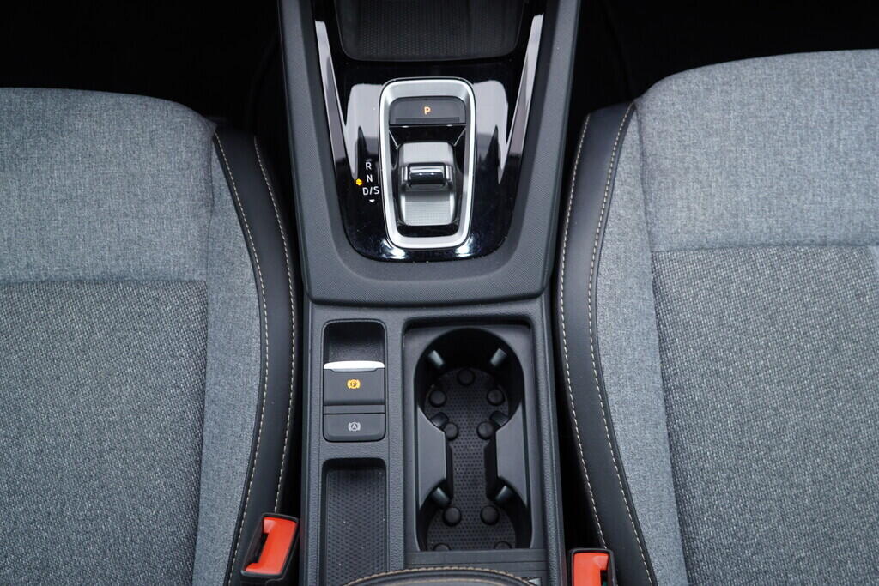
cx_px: 440
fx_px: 879
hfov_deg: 53.1
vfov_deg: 36.9
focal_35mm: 36
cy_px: 293
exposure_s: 1/40
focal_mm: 24
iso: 200
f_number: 2.8
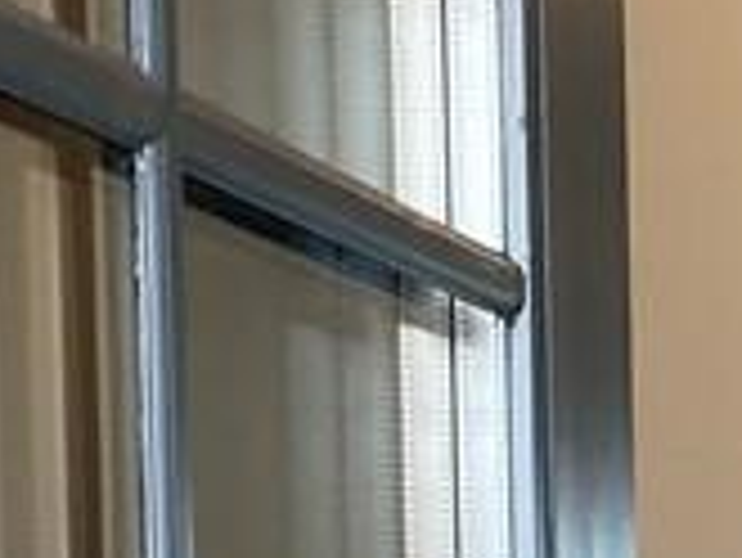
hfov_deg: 10.0
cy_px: 1053
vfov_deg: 8.8
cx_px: 2033
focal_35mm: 161
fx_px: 3454
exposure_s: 1/120
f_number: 1.8
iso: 80
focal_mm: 4.25
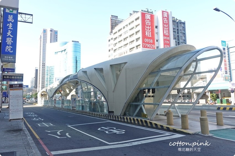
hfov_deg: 71.5
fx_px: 163
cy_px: 78
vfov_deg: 51.2
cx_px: 118
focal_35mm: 25
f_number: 5.6
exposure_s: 1/100
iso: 125
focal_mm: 9.33
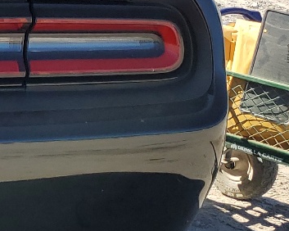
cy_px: 84
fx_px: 983
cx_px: -250
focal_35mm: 115
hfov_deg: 14.5
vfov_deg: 13.4
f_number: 1.5
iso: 50
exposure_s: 1/1667
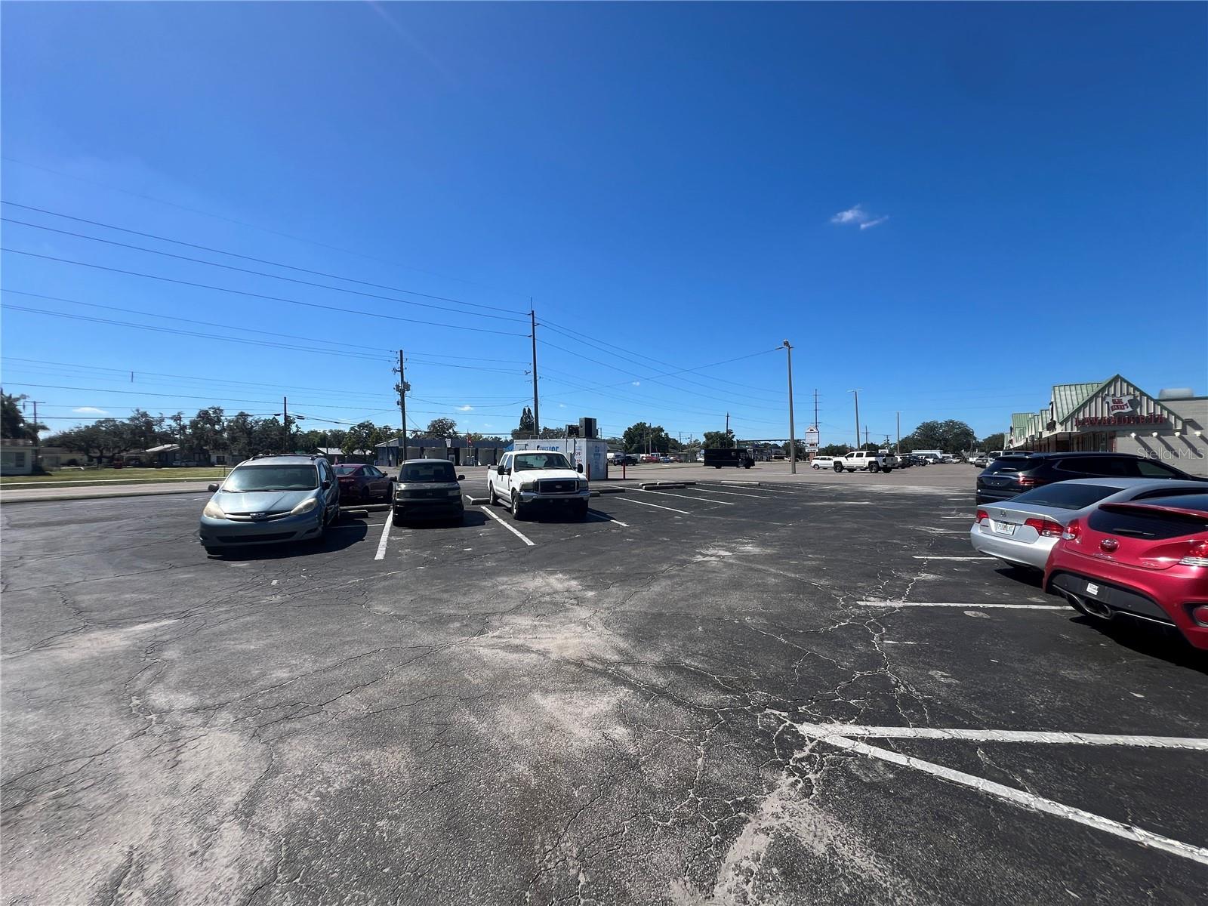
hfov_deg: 106.2
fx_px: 454
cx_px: 604
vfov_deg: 89.9
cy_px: 453
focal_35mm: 13
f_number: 1.8
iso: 32
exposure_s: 1/1946
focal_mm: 1.57
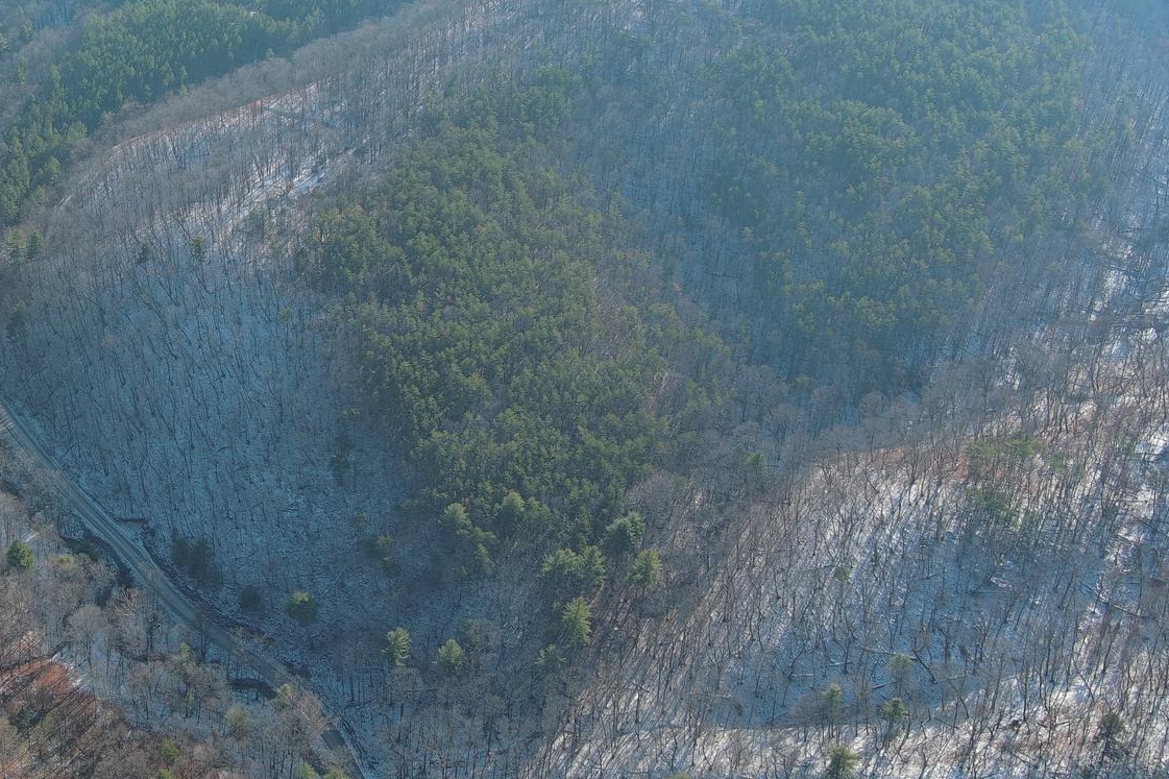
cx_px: 220
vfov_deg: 25.3
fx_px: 1721
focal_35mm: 53
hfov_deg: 36.2
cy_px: 208
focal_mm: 10.57
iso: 100
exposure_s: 1/463
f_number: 2.8
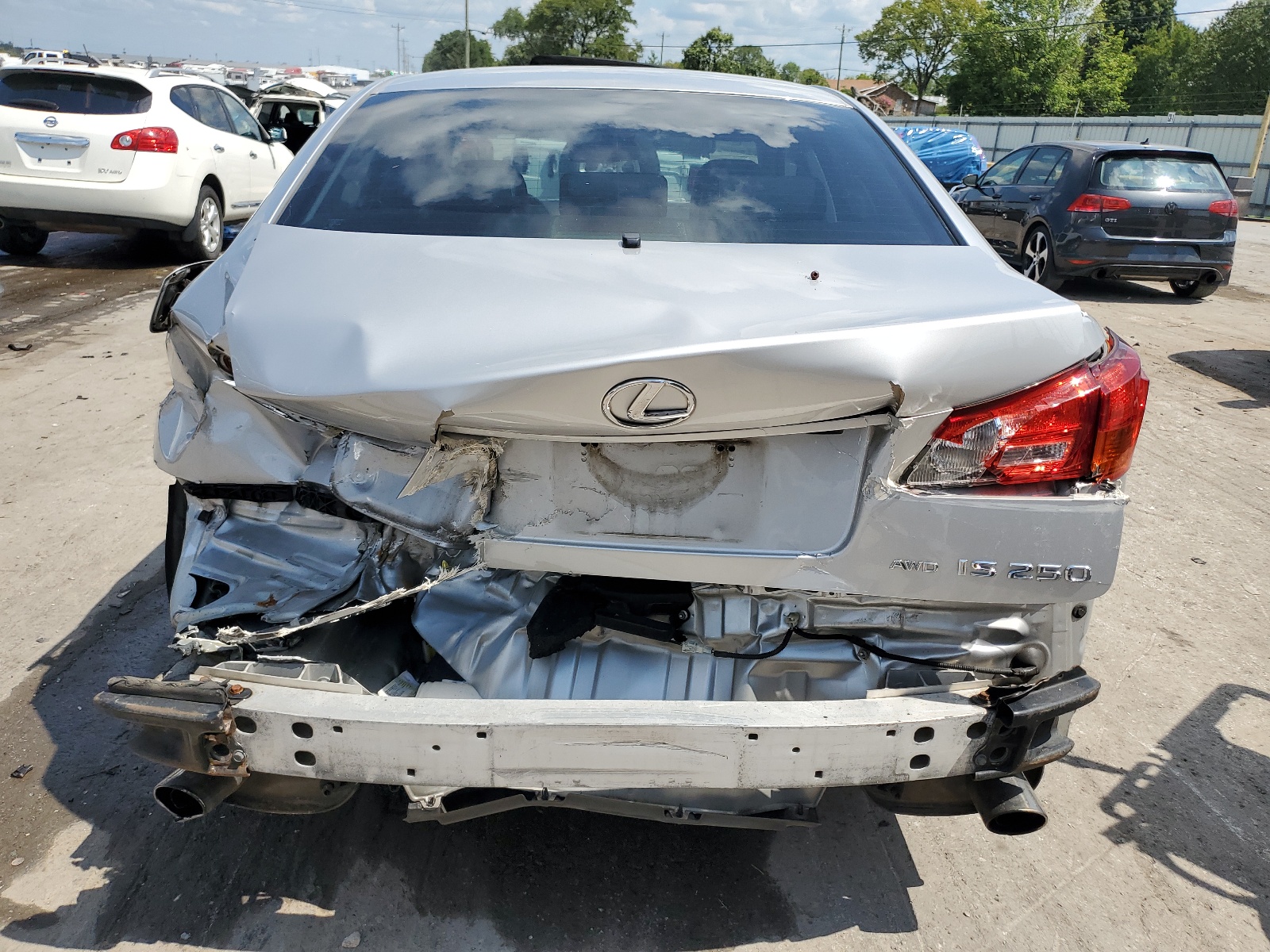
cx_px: 635
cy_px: 476
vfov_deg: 53.1
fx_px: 954
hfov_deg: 67.3
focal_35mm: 26
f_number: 1.5
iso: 50
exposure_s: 1/3333
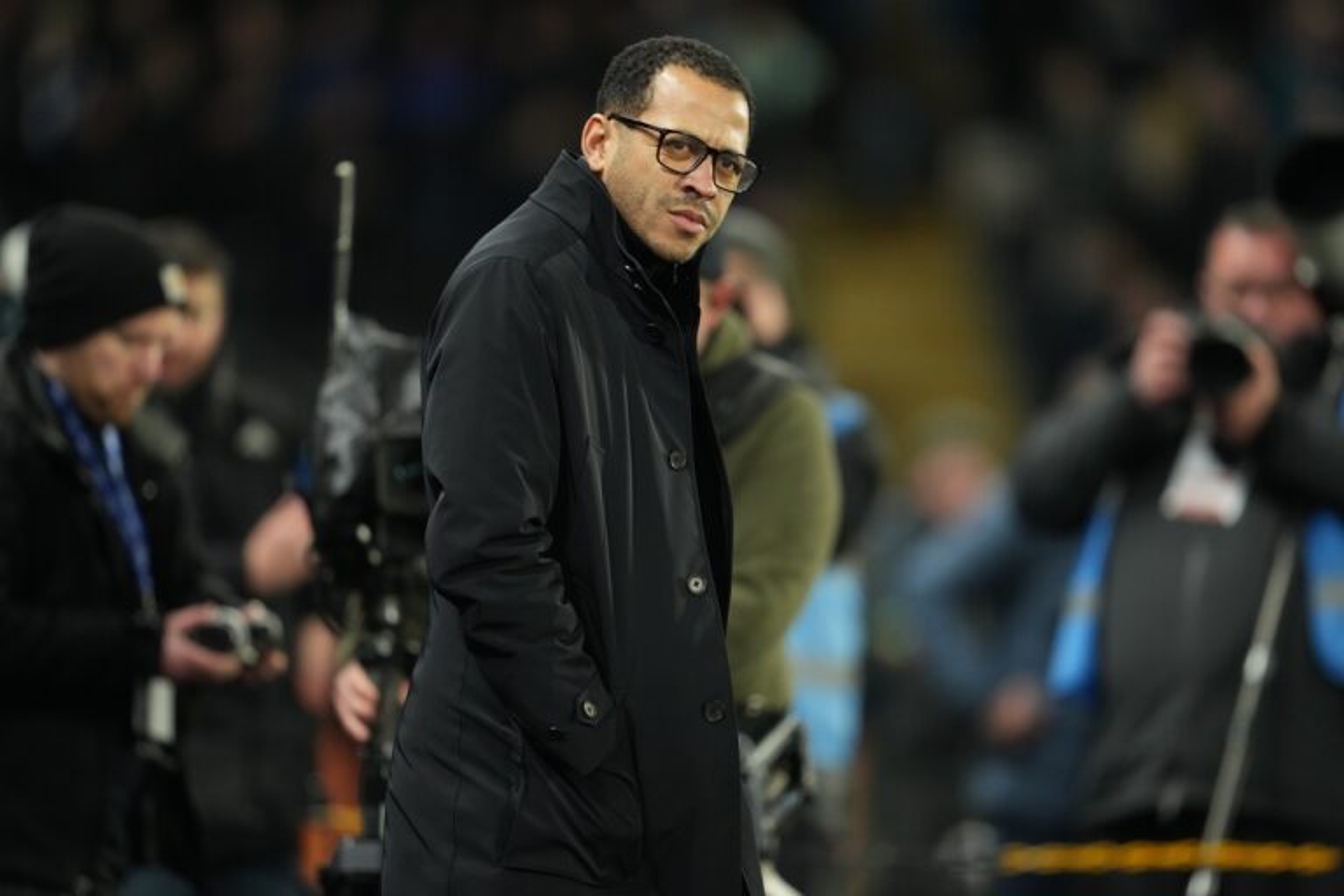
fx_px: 14932
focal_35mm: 400
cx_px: 672
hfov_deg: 5.2
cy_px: 448
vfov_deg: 3.4
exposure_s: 1/1000
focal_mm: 400
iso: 3200
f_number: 2.8
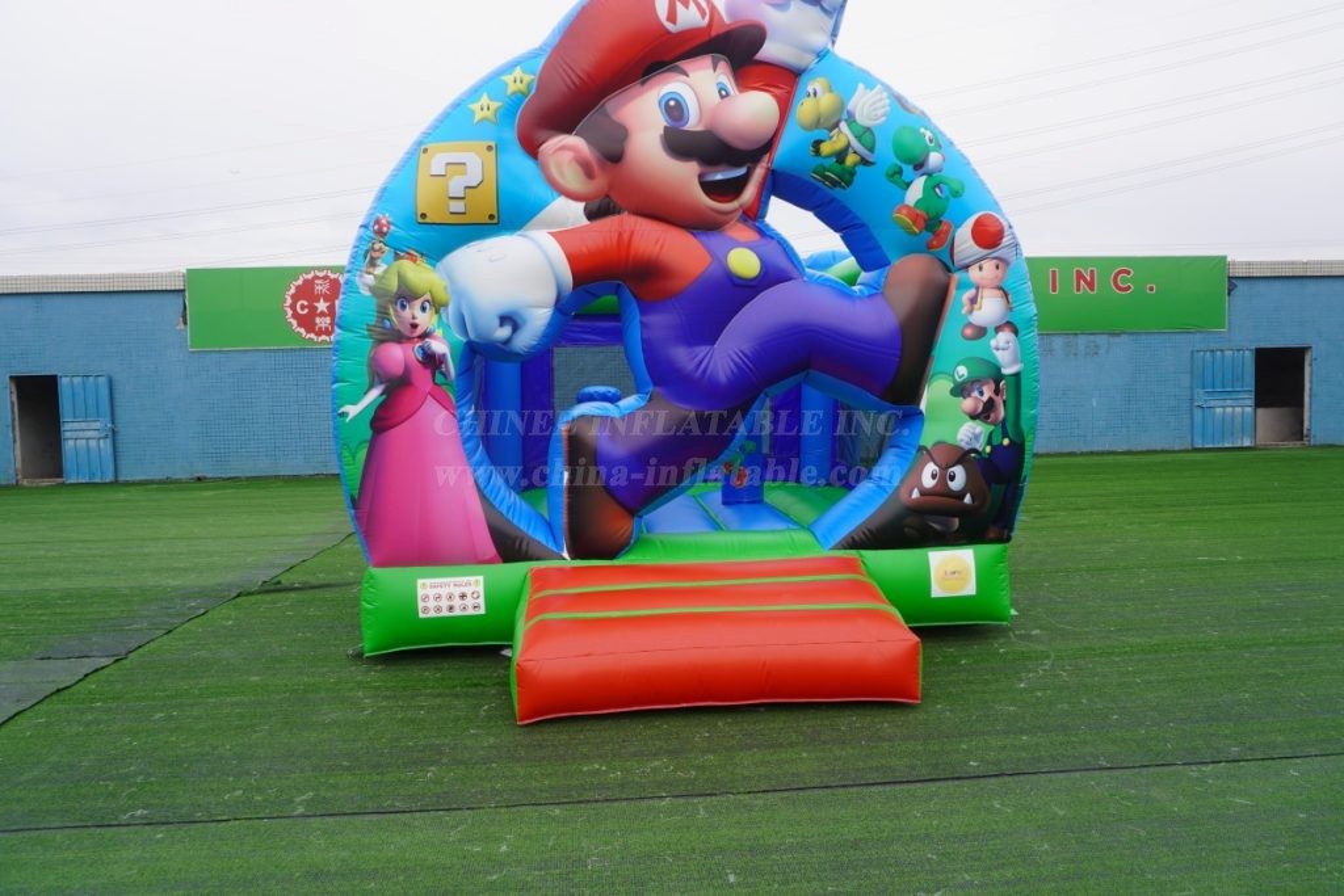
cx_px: 672
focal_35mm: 24
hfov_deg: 73.7
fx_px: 896
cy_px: 448
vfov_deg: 53.1
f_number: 8
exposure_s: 1/125
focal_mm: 16
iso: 100
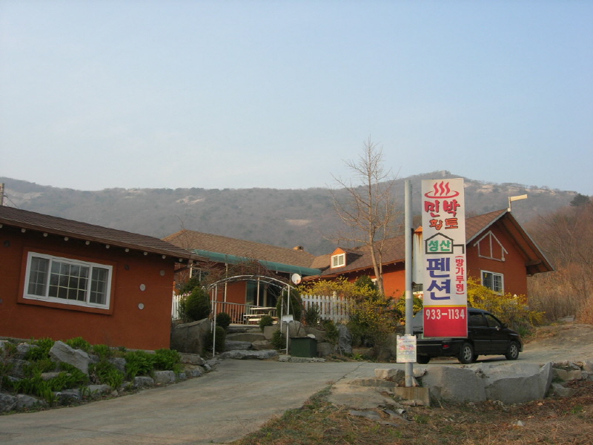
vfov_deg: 37.7
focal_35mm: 38
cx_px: 296
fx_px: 651
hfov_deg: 49.0
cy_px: 222
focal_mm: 7.8
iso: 64
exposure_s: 1/200
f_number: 4.8
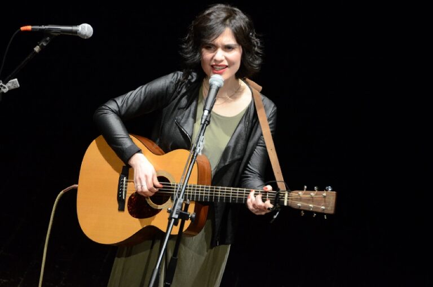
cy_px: 144
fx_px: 3602
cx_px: 216
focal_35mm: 300
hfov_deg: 6.9
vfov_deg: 4.6
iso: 2500
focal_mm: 200
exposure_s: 1/60
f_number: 5.6
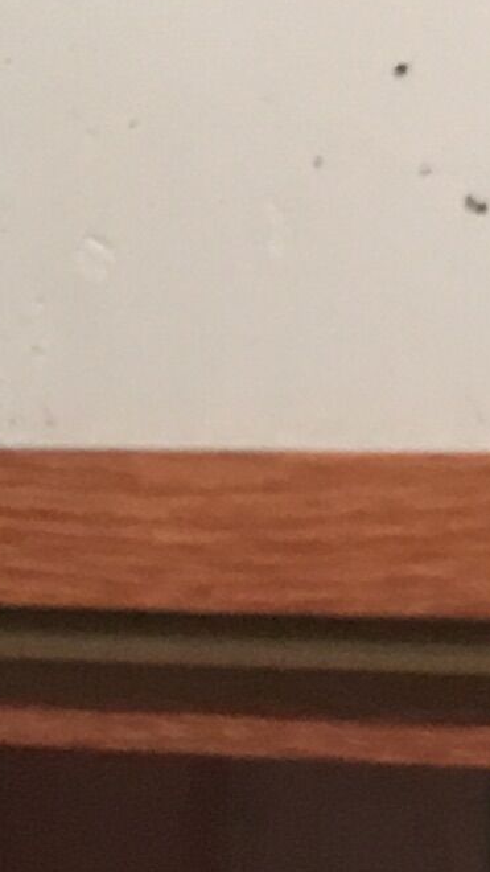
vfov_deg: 10.1
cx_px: 866
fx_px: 4460
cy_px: 1856
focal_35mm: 193
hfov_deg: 6.2
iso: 100
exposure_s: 1/4
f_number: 2.2
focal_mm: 4.15
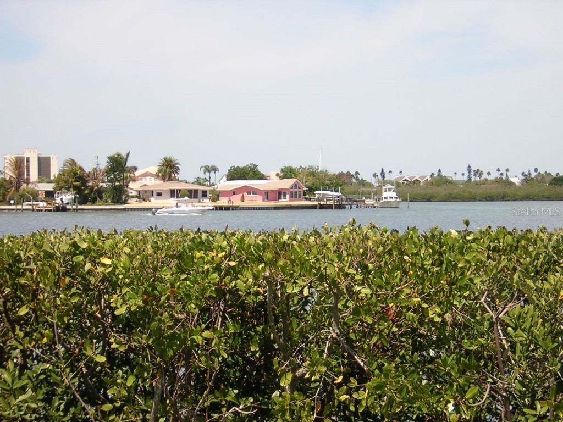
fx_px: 1578
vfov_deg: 15.2
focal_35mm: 97
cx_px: 282
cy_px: 211
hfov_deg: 20.2
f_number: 4.4
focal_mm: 12.6
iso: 100
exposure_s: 1/418
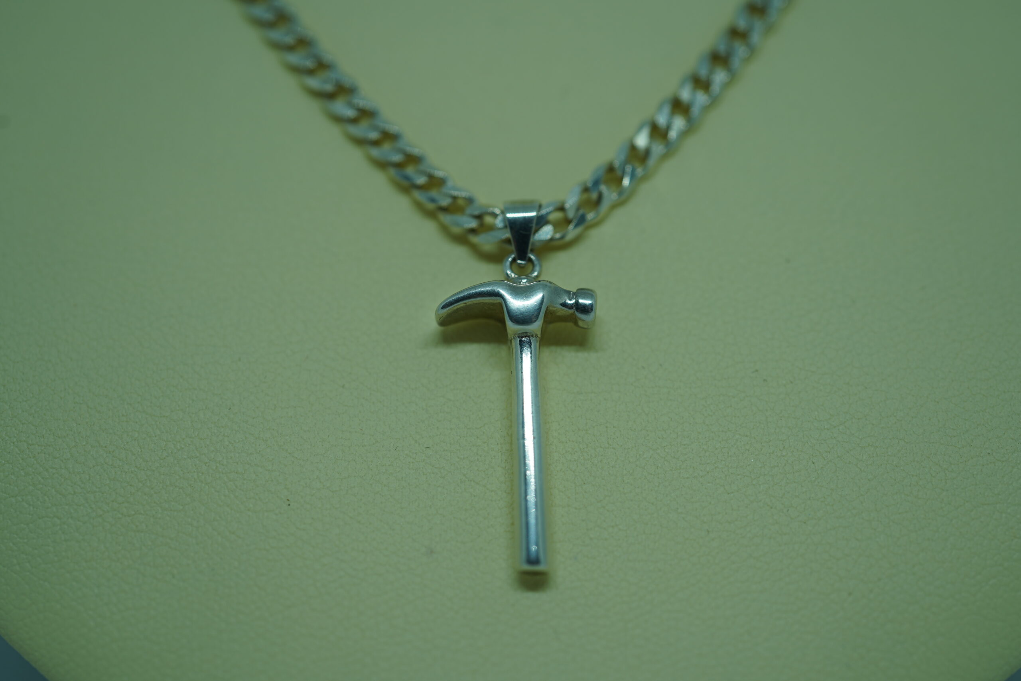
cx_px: 510
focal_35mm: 50
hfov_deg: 39.6
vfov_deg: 27.0
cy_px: 340
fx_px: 1418
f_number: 4
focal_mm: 50
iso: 100
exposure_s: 1/60
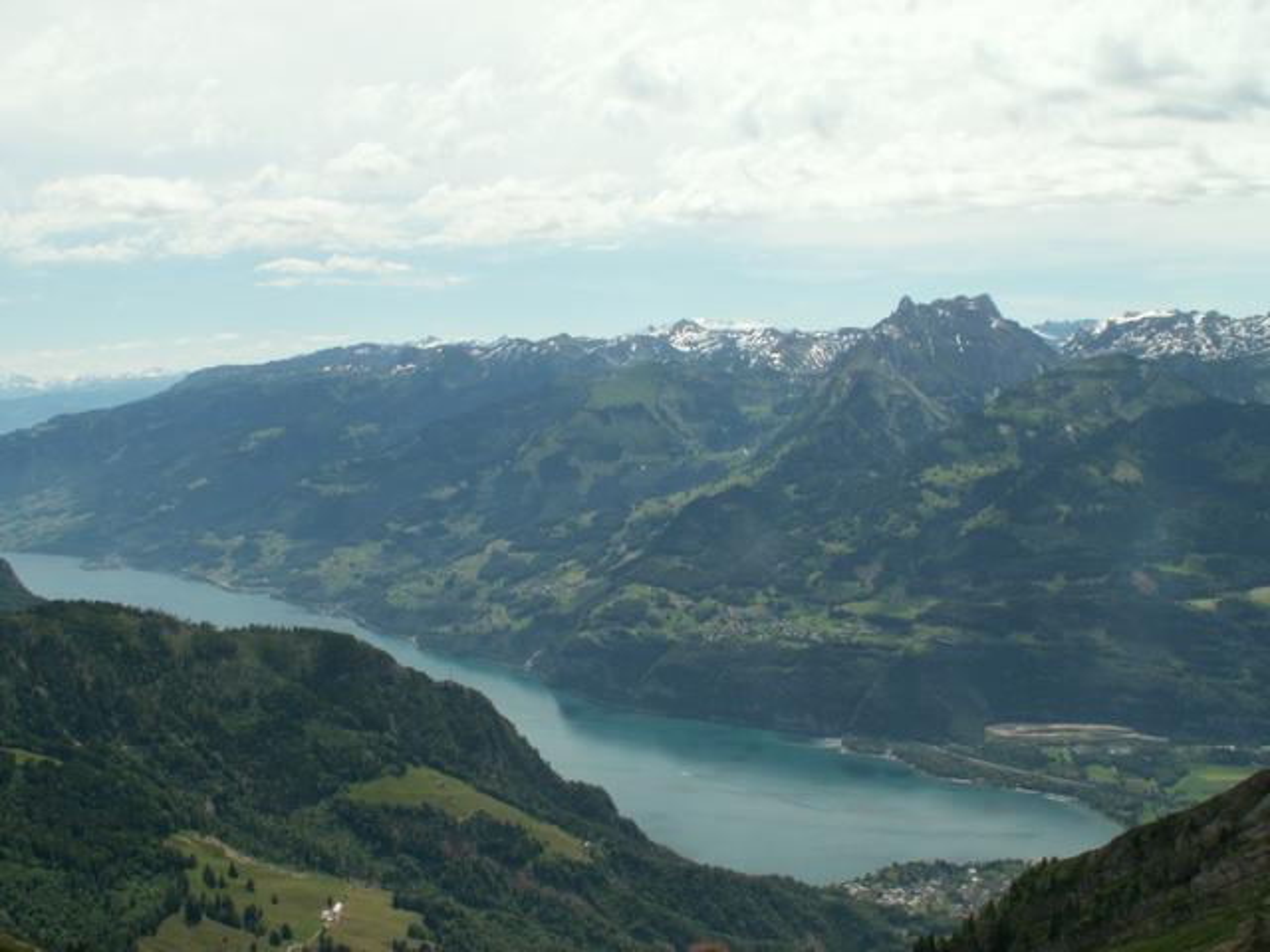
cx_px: 635
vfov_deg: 40.7
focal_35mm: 35
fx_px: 1284
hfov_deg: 52.6
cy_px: 476
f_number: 7.1
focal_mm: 5.86
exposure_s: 1/250
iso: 50
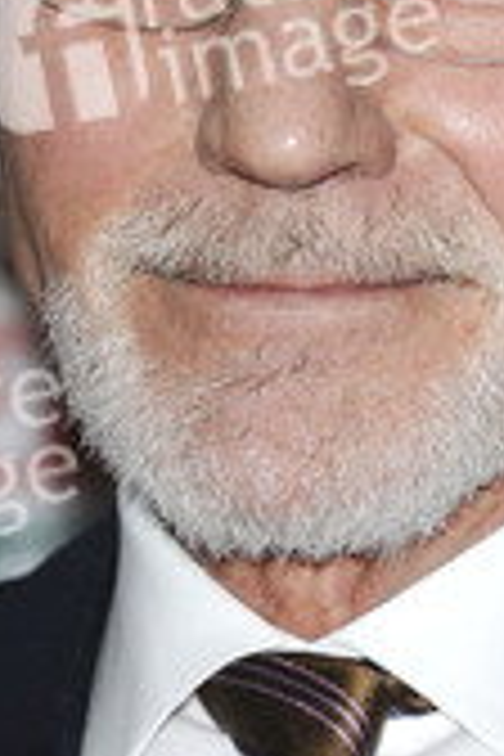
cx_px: 340
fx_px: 10125
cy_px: 252
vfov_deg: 4.3
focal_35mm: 482
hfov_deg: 2.9
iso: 400
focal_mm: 135
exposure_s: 1/160
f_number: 5
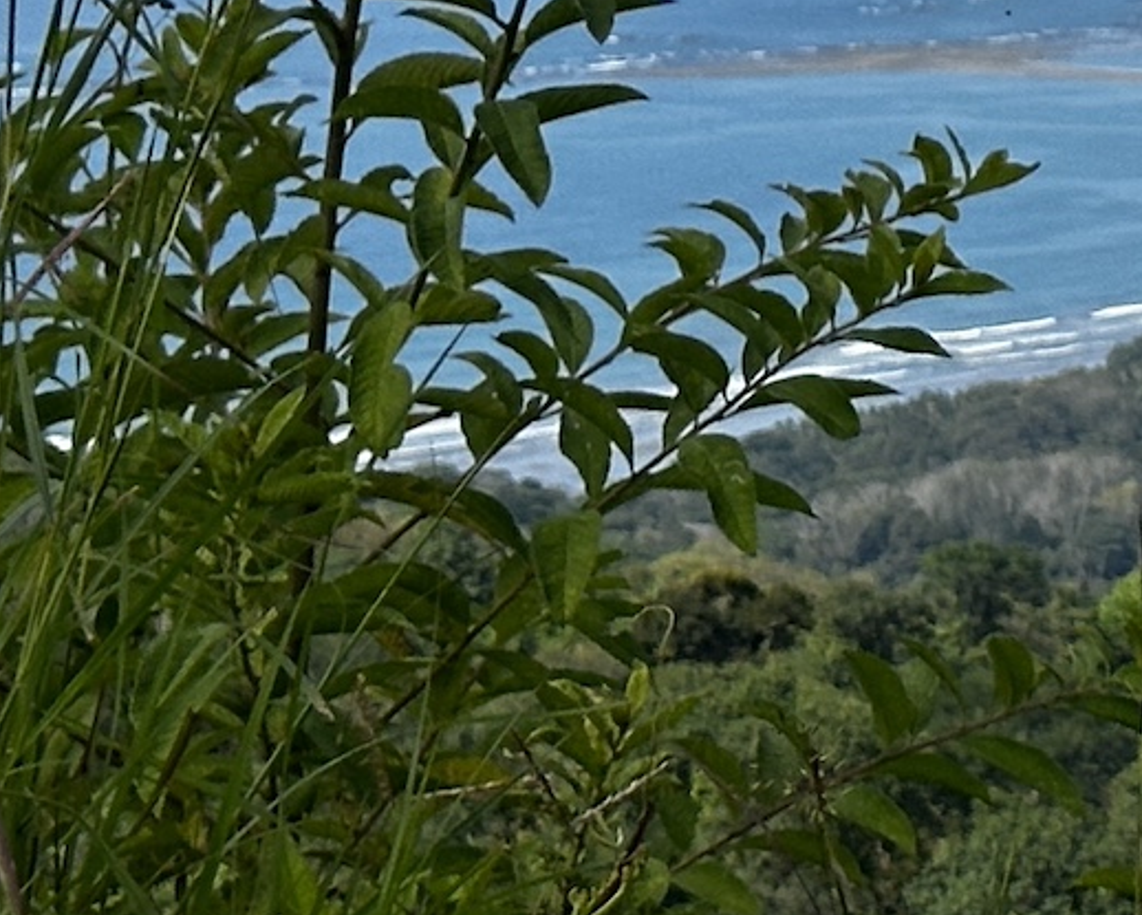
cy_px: -303
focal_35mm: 205
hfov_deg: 9.0
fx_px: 6933
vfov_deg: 7.5
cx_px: 2127
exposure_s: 1/5882
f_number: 1.78
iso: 64
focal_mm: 6.86
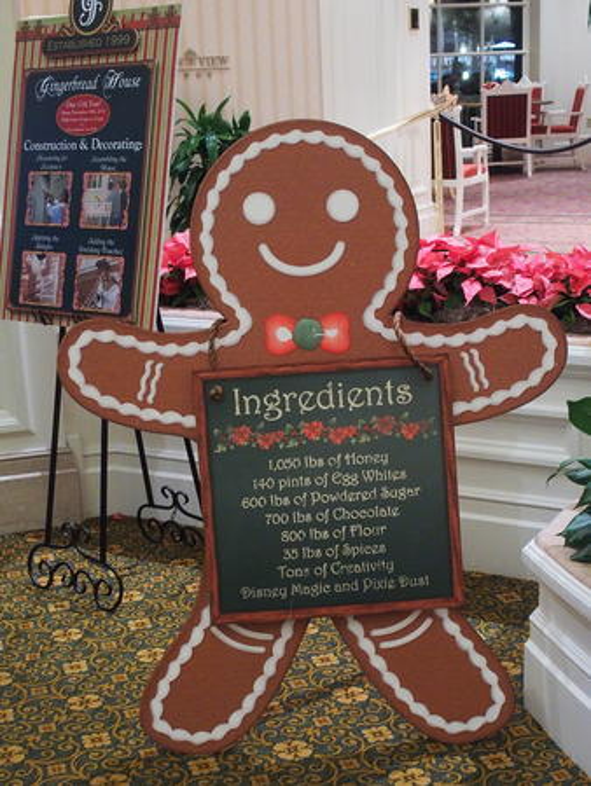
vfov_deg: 38.2
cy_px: 393
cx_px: 296
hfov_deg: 29.1
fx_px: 1137
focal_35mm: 50
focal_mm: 10.8
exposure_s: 1/15
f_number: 2.8
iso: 800
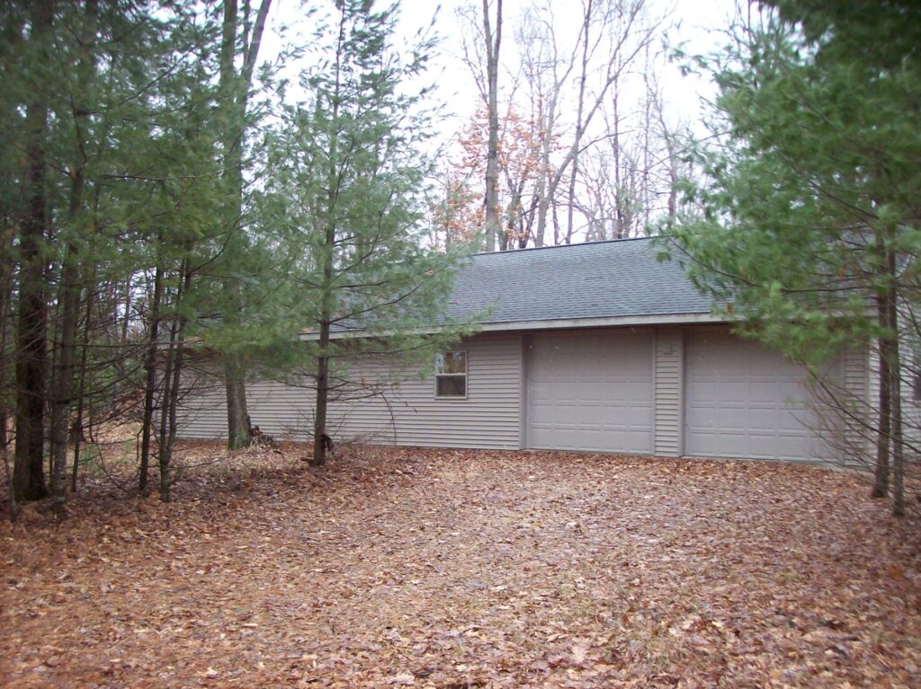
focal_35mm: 36
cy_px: 344
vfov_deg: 39.6
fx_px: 957
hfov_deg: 51.4
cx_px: 460
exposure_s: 1/108
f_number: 2.7
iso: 80
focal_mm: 6
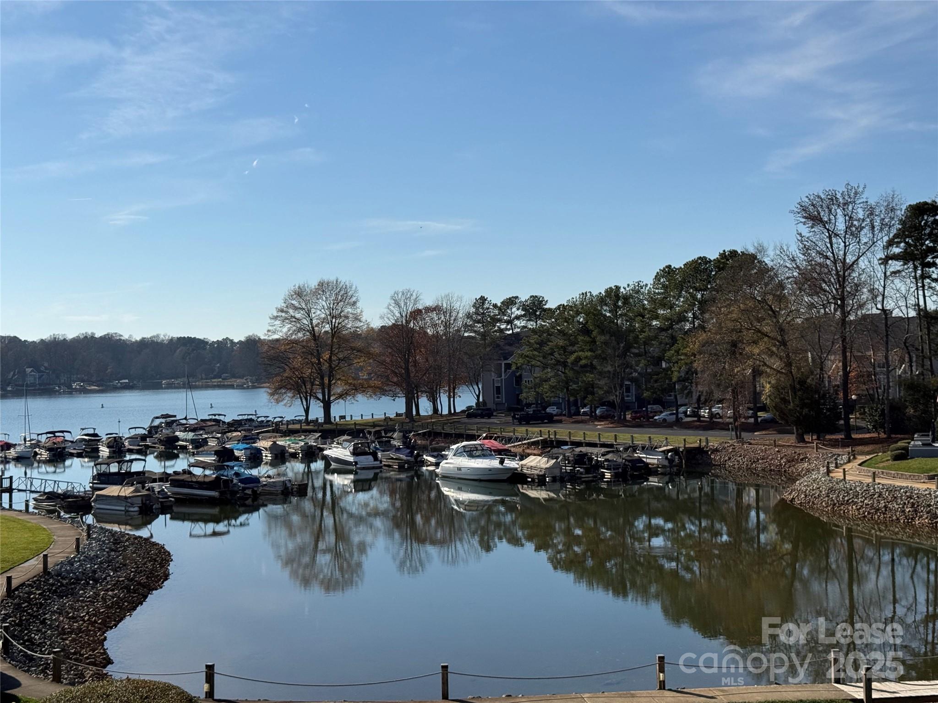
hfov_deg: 39.7
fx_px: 1301
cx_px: 469
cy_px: 352
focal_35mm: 48
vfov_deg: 30.3
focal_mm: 6.76
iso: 64
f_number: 1.78
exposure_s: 1/9901
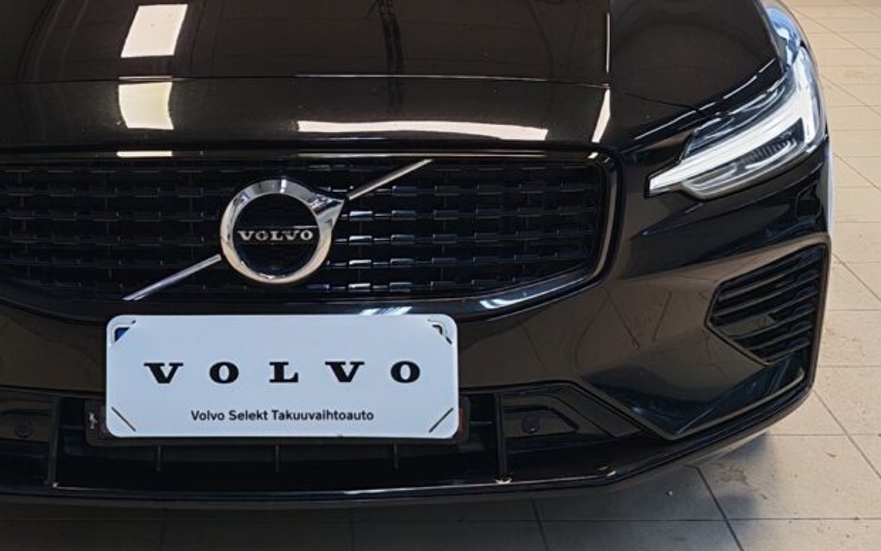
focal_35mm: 63
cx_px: 276
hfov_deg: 32.1
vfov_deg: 20.3
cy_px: 75
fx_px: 1513
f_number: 1.6
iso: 100
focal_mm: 5.4
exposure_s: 1/120
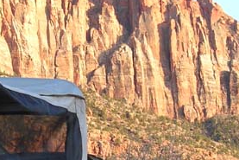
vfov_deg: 12.9
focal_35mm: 105
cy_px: 150
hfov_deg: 19.4
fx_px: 697
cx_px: 93
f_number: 2.8
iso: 50
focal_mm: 5.8
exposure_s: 1/88.3
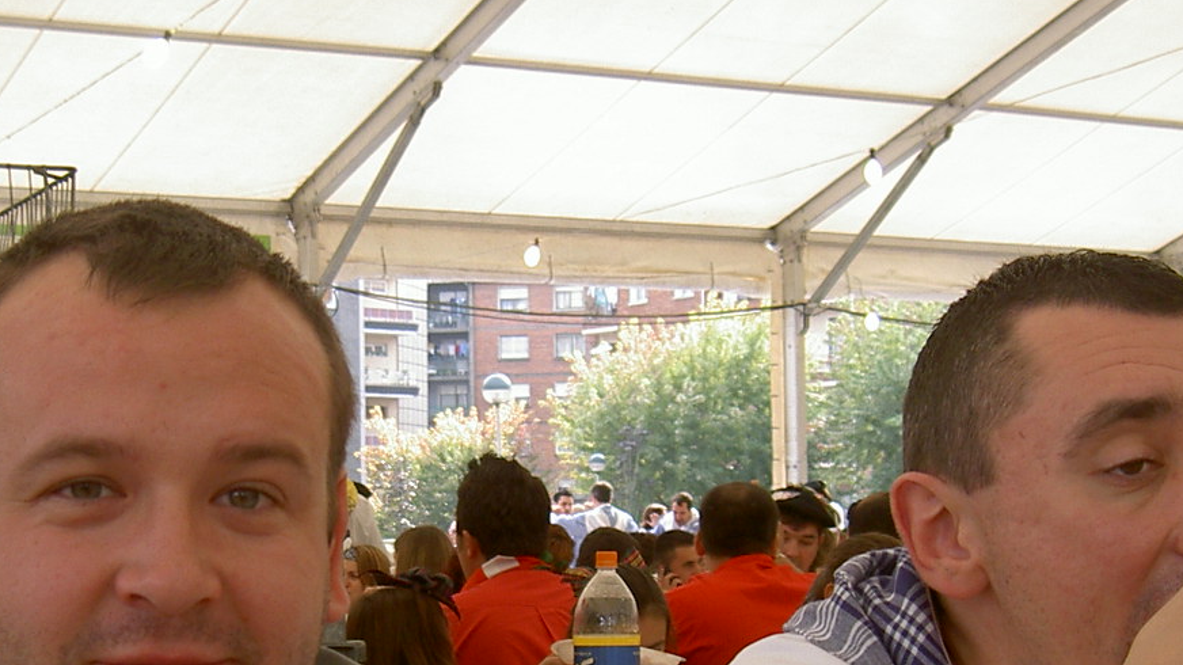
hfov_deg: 27.1
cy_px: 547
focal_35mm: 78
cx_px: 437
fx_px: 2446
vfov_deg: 15.4
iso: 100
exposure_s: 1/167
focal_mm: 8
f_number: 2.8
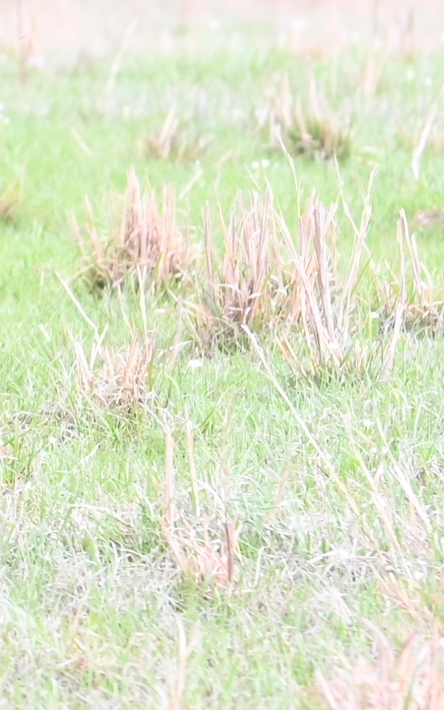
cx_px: -481
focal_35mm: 1073
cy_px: -57
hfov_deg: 1.2
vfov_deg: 2.0
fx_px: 20753
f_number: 5.3
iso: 800
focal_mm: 135
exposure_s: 1/125
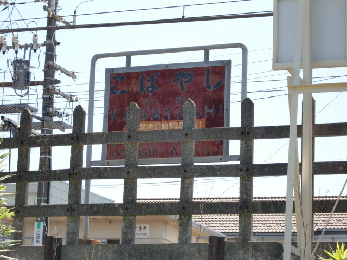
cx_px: 174
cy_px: 130
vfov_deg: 13.2
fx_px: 1123
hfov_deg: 17.6
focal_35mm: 112
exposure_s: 1/125
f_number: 5.8
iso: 64
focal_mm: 19.6
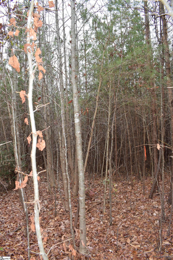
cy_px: 130
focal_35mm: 27
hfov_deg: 47.9
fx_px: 195
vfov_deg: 67.4
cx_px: 86
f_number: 8
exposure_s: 1/60
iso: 250
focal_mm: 18
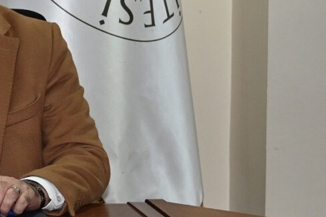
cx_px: -401
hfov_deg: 8.3
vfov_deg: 5.9
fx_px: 2091
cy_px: -23
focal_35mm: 231
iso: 900
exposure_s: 1/60
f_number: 4
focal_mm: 44
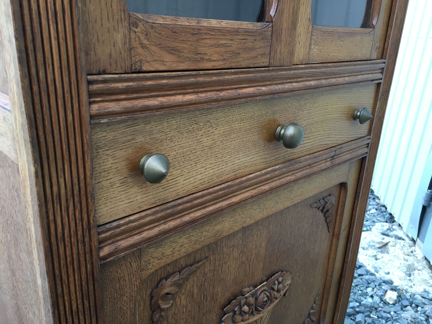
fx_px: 362
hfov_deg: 61.7
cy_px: 162
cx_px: 216
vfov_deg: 48.2
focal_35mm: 29
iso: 40
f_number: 2.2
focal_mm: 4.15
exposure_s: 1/33
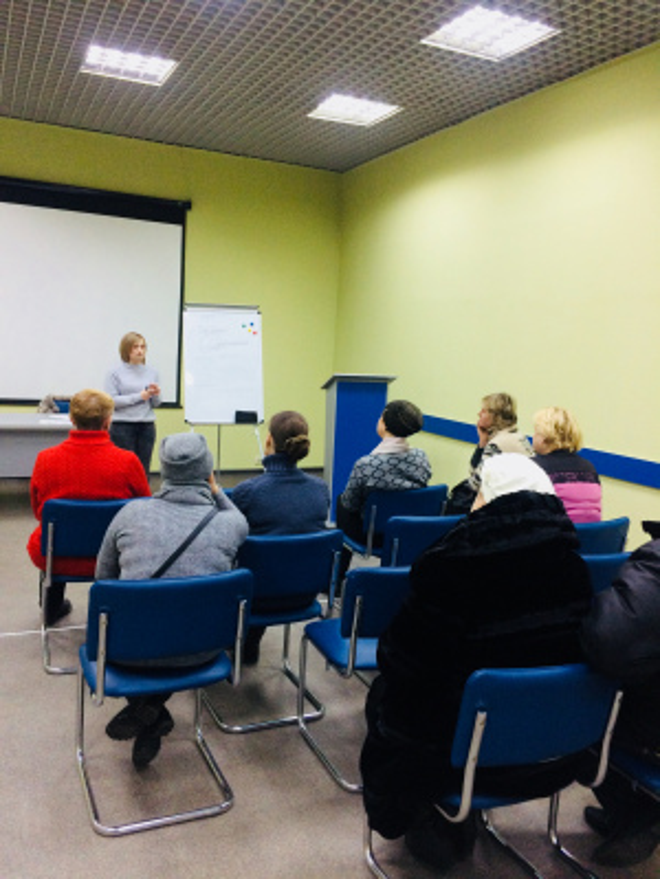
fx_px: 737
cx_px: 330
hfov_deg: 48.2
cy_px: 440
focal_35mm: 29
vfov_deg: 61.7
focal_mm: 4.15
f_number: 2.2
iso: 200
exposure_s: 1/33
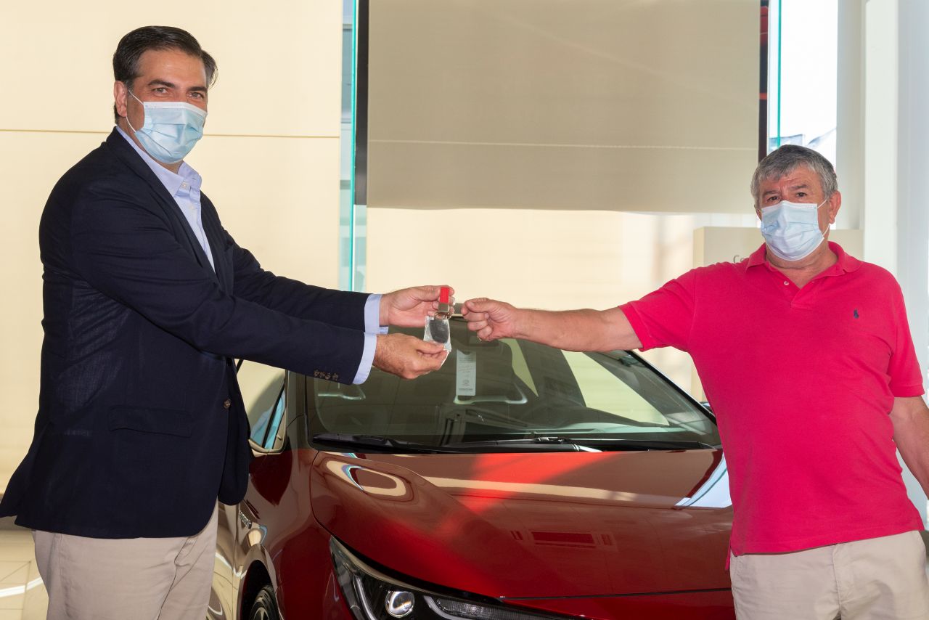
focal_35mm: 48
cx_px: 464
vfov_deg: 28.1
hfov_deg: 41.1
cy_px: 310
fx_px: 1239
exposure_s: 1/400
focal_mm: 48
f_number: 8
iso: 1600
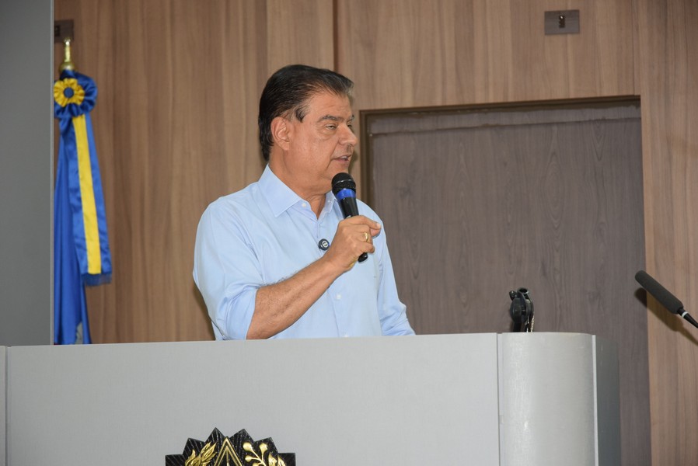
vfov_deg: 13.1
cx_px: 349
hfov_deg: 19.4
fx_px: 2037
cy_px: 233
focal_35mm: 105
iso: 800
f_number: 4.5
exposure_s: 1/60
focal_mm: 70
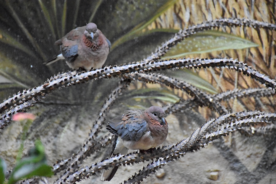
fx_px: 1610
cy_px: 92
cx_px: 138
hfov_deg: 9.8
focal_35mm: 210
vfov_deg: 6.5
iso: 12800
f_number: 5.6
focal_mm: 140
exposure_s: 1/200
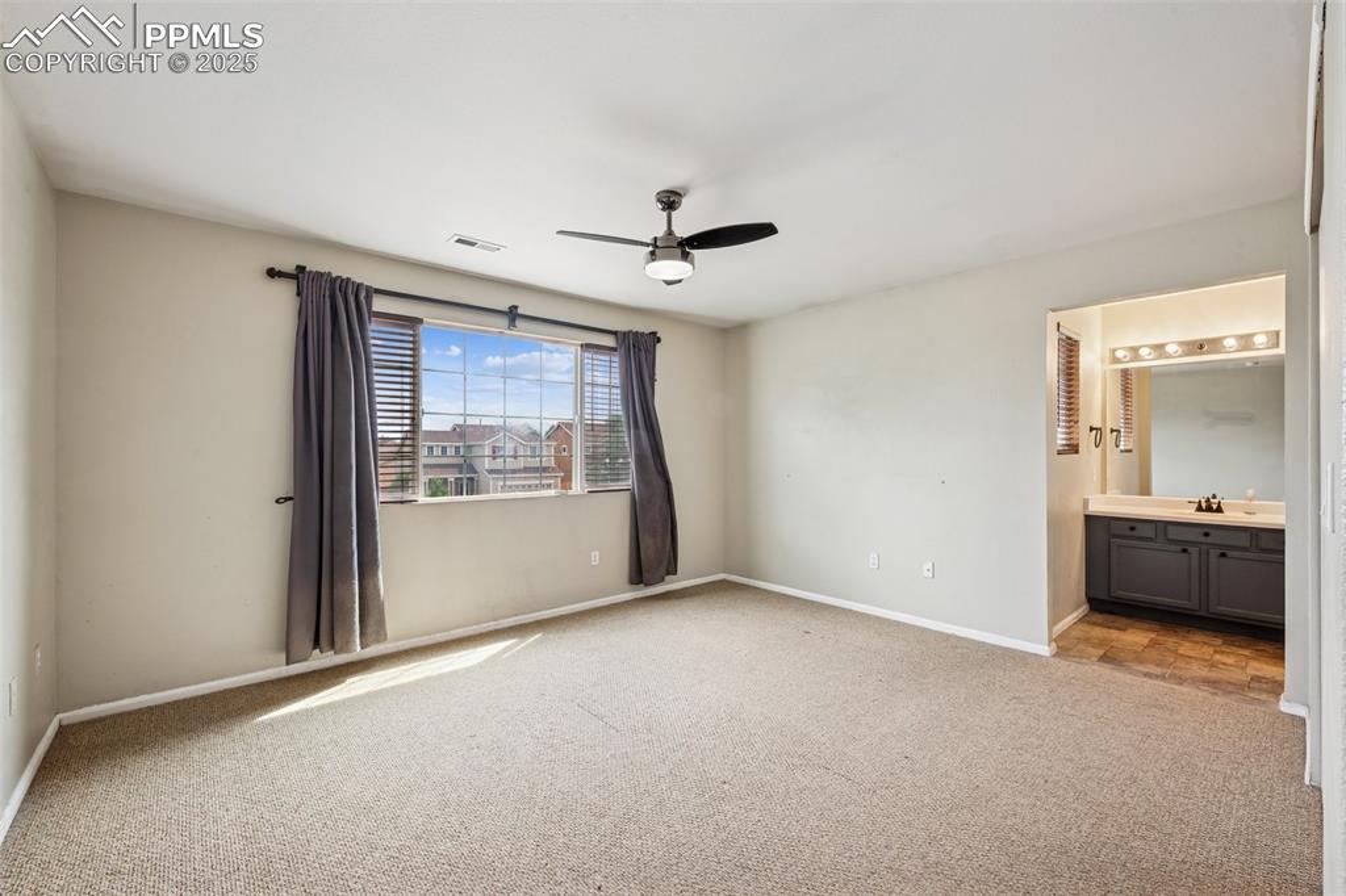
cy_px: 448
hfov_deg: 100.4
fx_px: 561
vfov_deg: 77.3
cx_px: 673
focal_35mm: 15
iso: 100
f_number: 11
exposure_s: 1/6
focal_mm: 15
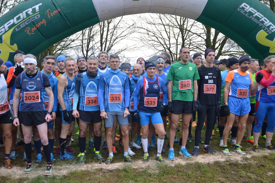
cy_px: 92
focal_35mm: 33
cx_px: 138
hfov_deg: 57.3
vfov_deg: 39.9
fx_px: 252
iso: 640
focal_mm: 22
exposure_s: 1/500
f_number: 3
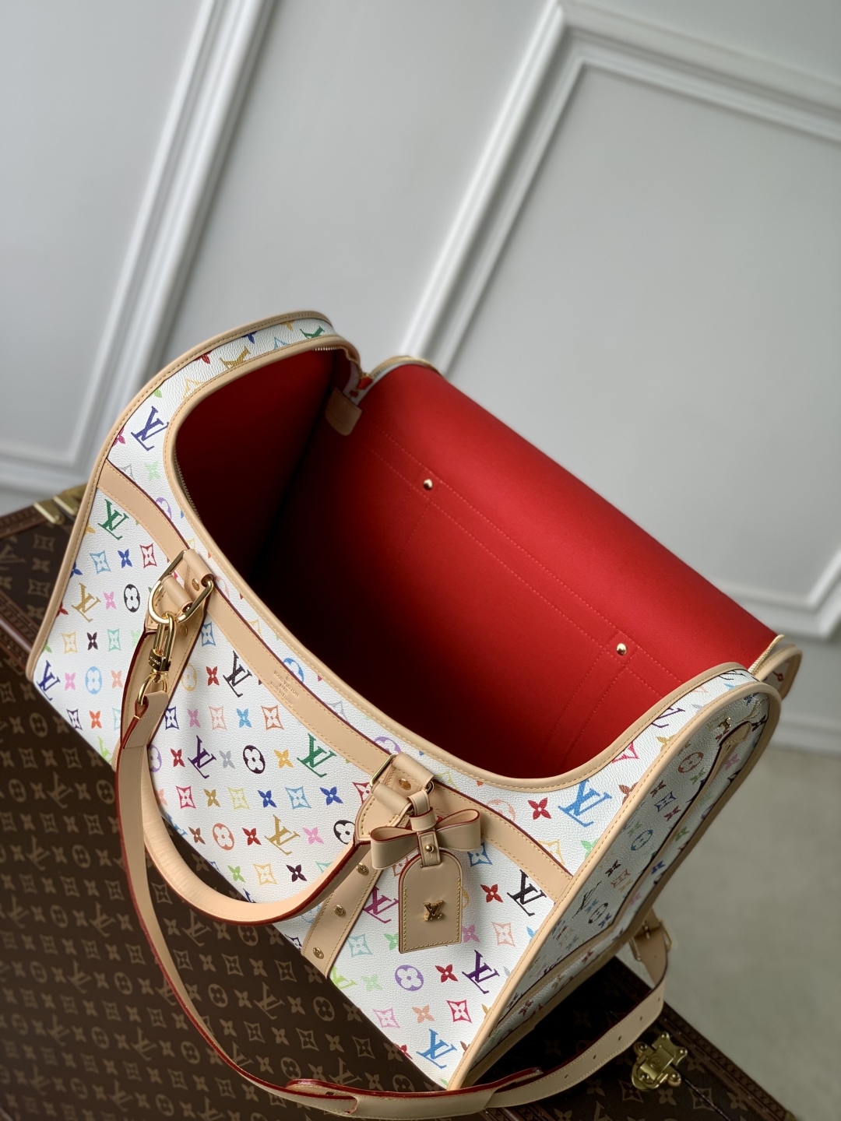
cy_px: 560
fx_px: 1684
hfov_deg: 28.0
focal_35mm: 52
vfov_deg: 36.8
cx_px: 420
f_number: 2.4
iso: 16
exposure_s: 1/122
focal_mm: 6
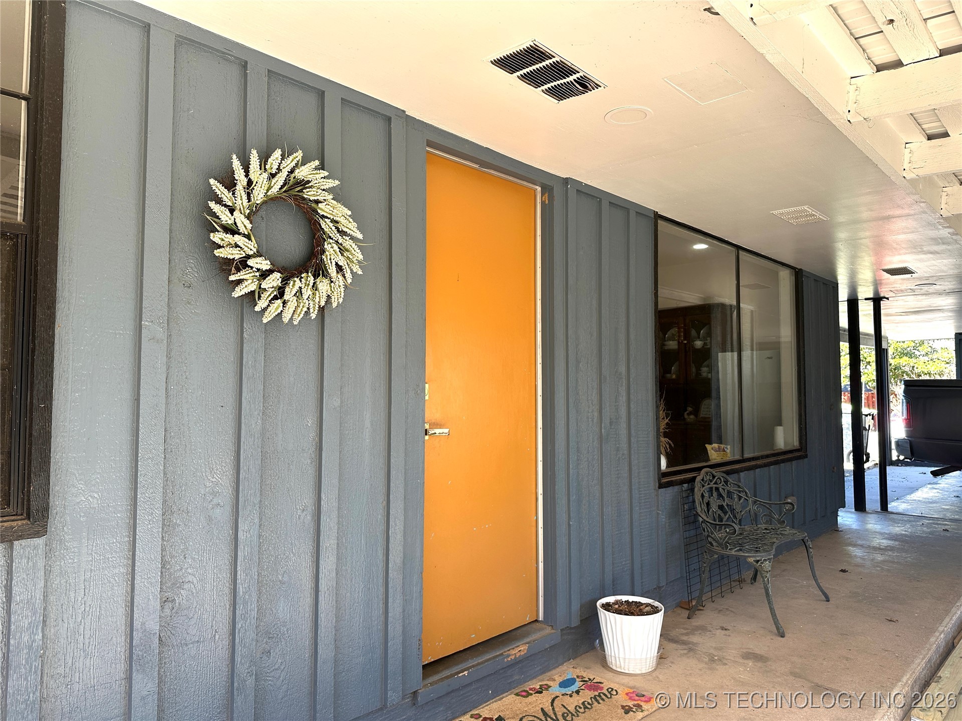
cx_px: 481
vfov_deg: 56.8
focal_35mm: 24
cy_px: 360
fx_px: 667
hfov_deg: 71.6
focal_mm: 6.86
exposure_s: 1/225
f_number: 1.78
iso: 64
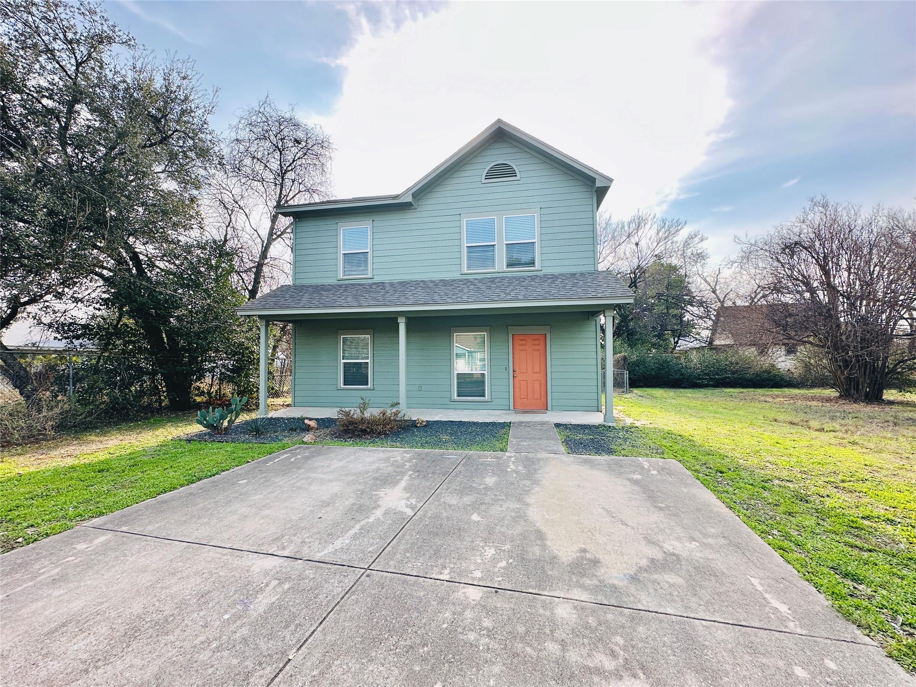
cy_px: 344
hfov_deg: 102.1
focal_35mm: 14
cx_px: 458
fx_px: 370
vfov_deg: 85.7
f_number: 2.2
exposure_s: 1/380
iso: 40
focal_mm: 2.22
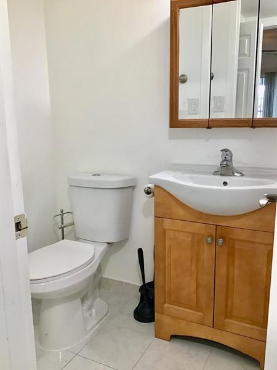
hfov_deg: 45.4
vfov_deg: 58.4
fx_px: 331
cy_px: 185
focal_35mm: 31
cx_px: 138
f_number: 2.4
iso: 100
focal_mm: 3.3
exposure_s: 1/30
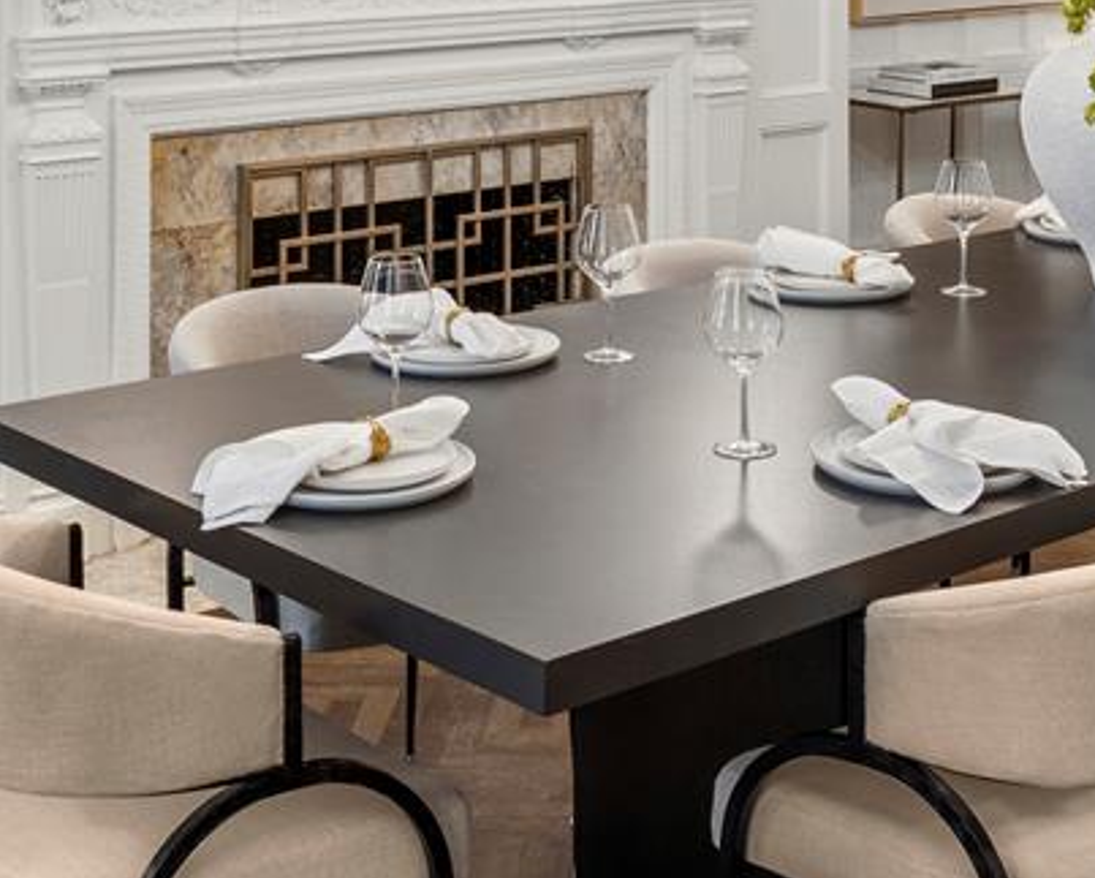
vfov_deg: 21.4
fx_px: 2173
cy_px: -144
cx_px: 649
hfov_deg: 28.2
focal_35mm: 67
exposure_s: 1/6
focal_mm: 15
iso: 320
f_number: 8
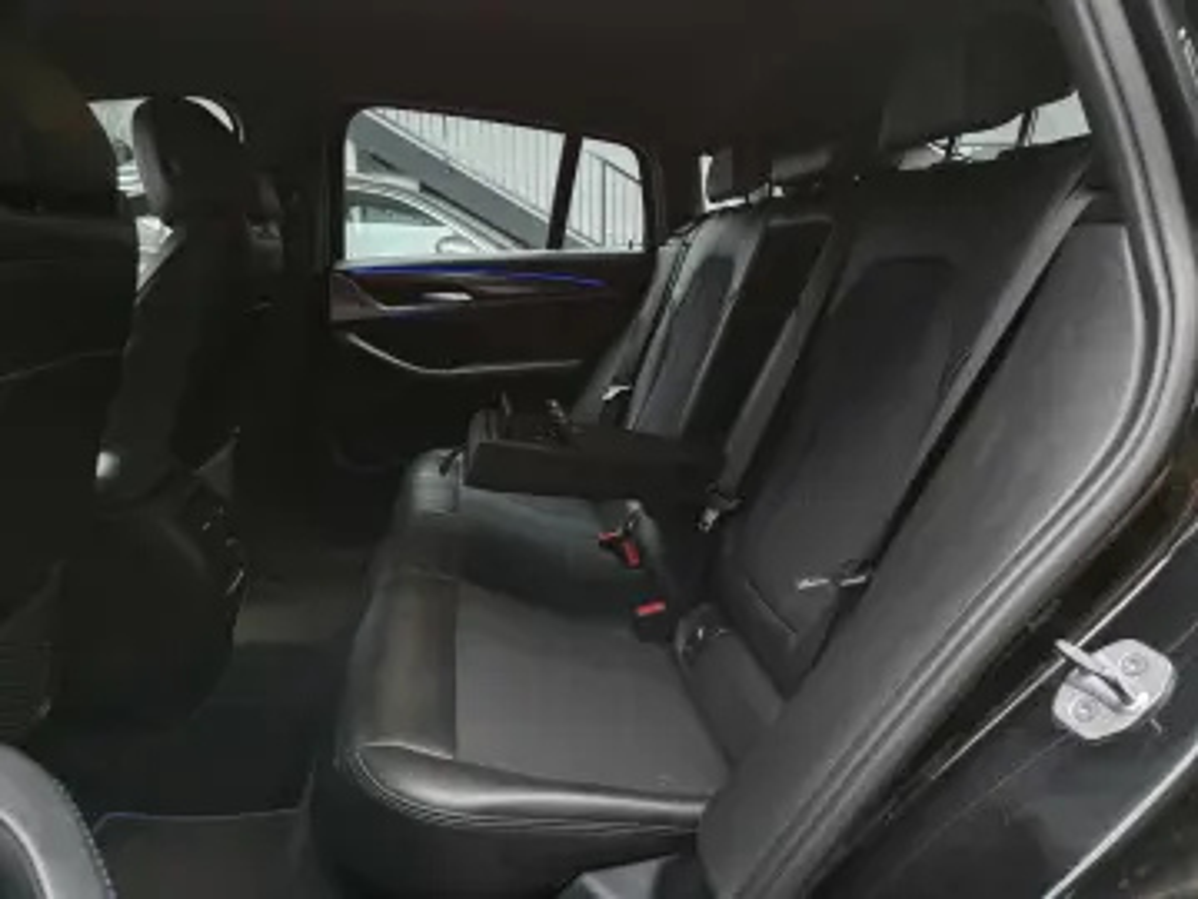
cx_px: 599
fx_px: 796
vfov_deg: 58.9
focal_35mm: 23
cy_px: 450
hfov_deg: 73.9
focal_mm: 5.4
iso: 1250
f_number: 1.8
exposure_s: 1/100
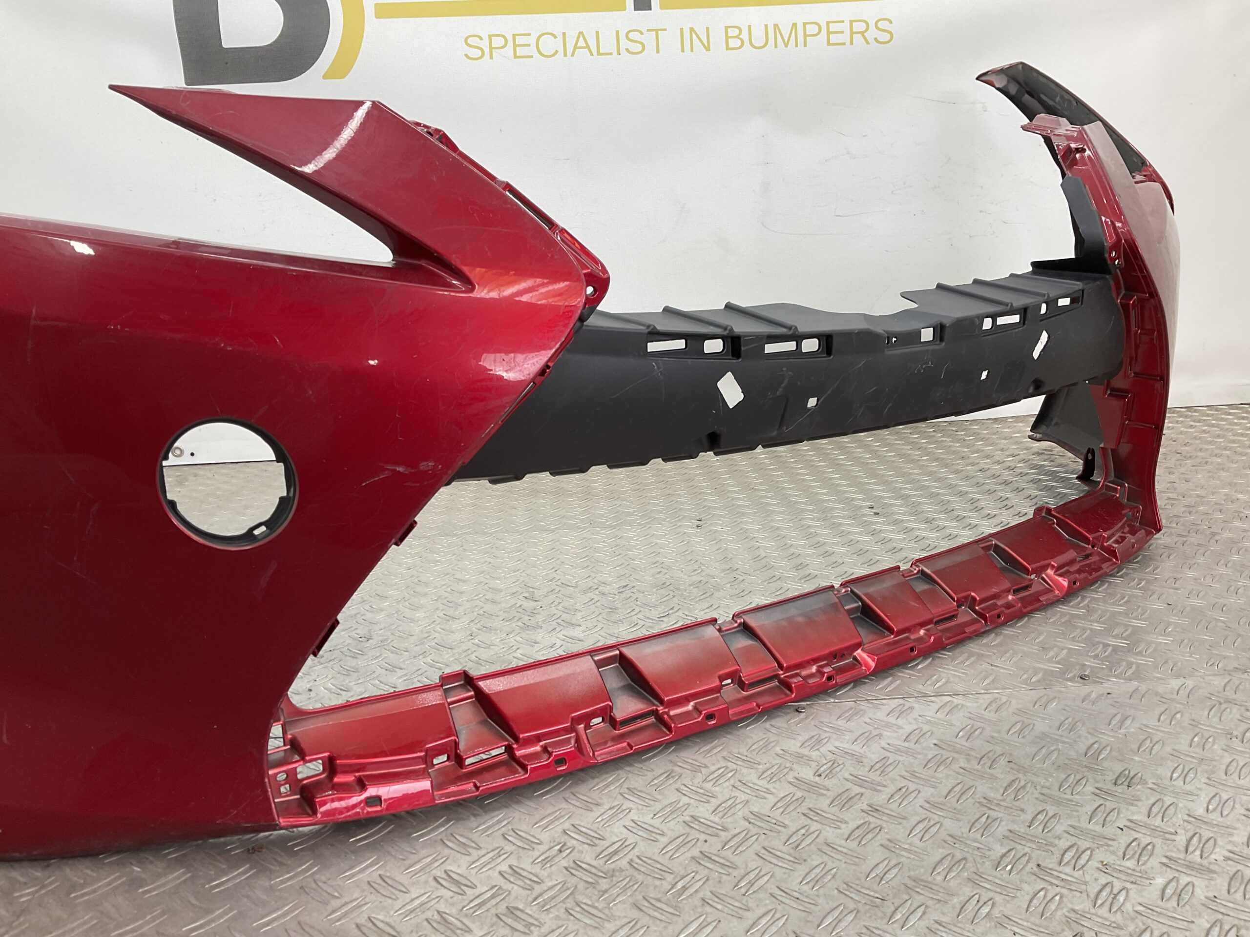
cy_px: 468
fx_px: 1047
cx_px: 625
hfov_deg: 61.7
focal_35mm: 29
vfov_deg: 48.2
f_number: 1.8
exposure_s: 1/100
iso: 25
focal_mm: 3
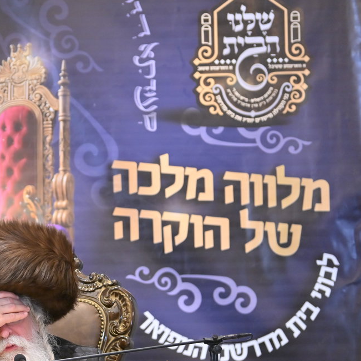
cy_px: 241
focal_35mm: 274
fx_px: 3233
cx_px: -6
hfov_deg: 6.4
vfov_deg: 6.4
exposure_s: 1/250
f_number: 2.8
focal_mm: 100
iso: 320
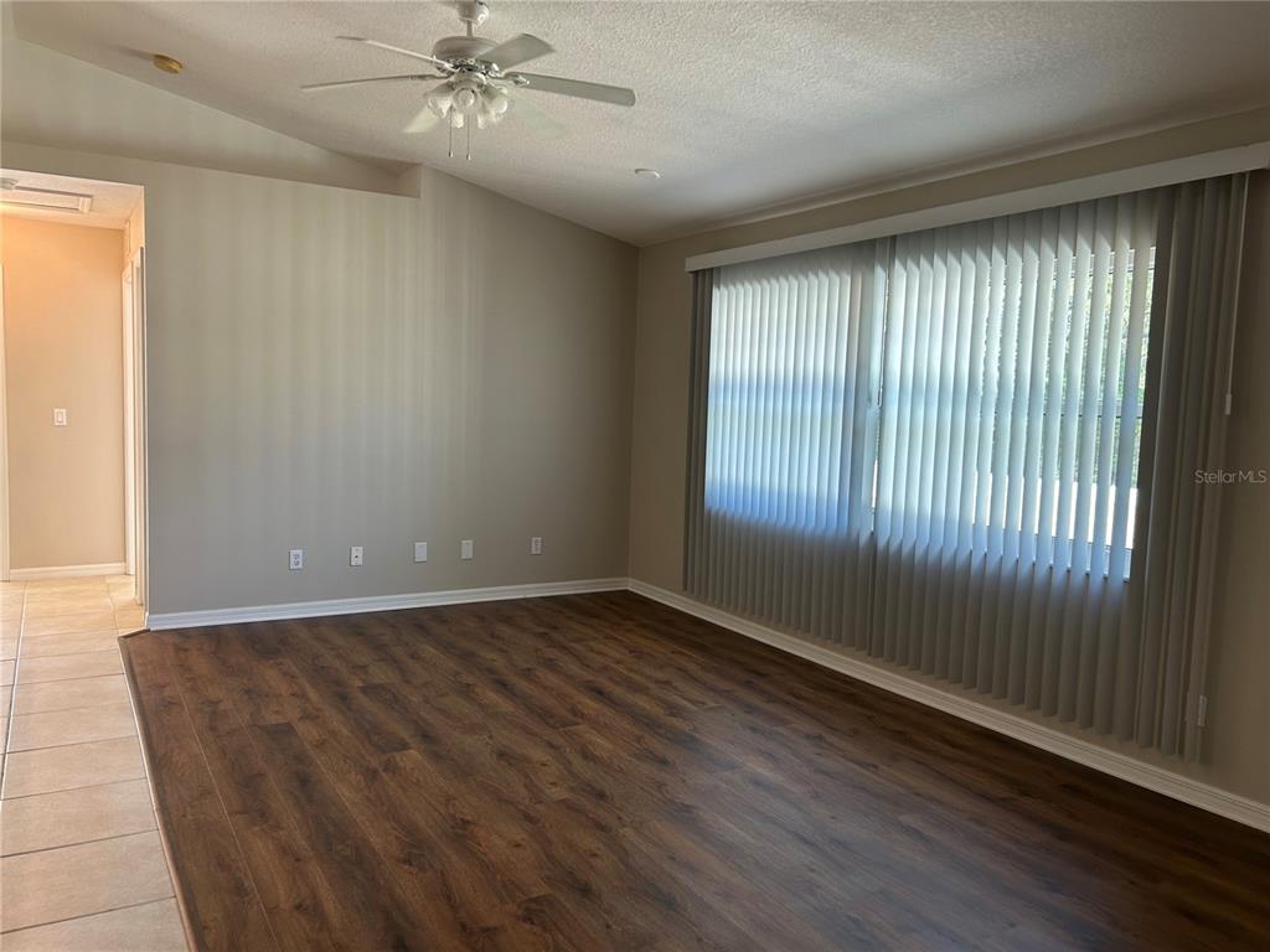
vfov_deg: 53.1
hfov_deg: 67.3
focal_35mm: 26
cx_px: 635
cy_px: 476
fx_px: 954
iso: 80
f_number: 1.5
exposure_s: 1/60
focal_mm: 5.7
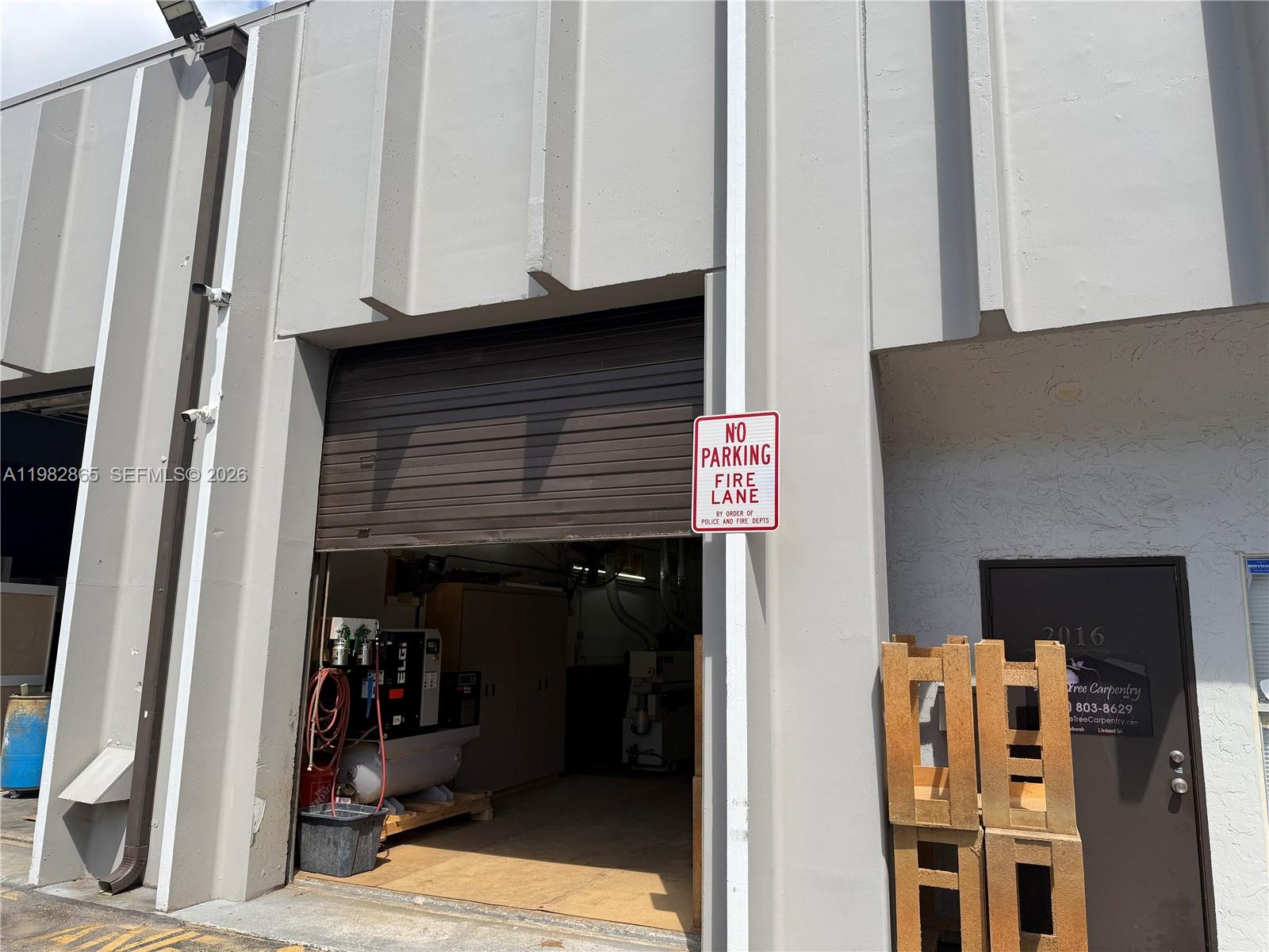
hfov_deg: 71.6
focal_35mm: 24
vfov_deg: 56.8
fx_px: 880
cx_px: 634
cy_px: 476
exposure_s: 1/4167
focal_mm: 6.76
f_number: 1.78
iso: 80
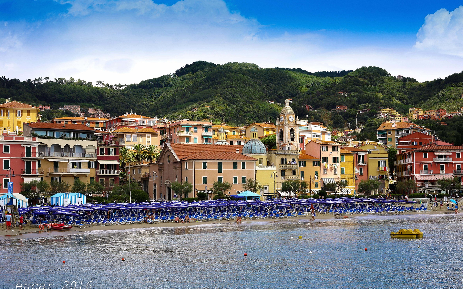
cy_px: 154
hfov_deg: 35.7
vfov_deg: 22.7
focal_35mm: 57
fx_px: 719
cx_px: 230
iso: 100
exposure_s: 1/90
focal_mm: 55
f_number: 11
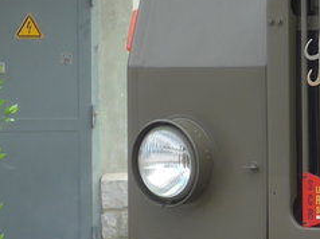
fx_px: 1912
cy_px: 133
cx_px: 633
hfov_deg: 9.0
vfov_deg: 7.2
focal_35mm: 207
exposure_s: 1/320
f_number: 2.8
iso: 80
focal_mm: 8.4
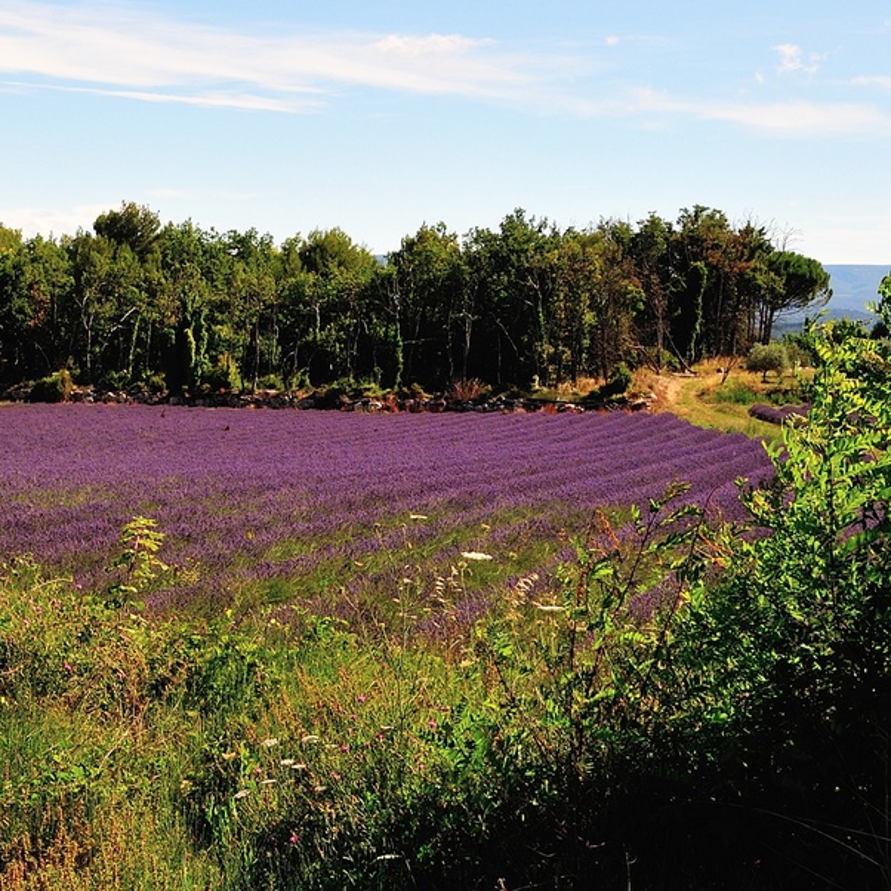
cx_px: -4
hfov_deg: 21.7
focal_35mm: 77
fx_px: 2242
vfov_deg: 22.5
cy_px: 427
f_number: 13
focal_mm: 28
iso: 200
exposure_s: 1/125
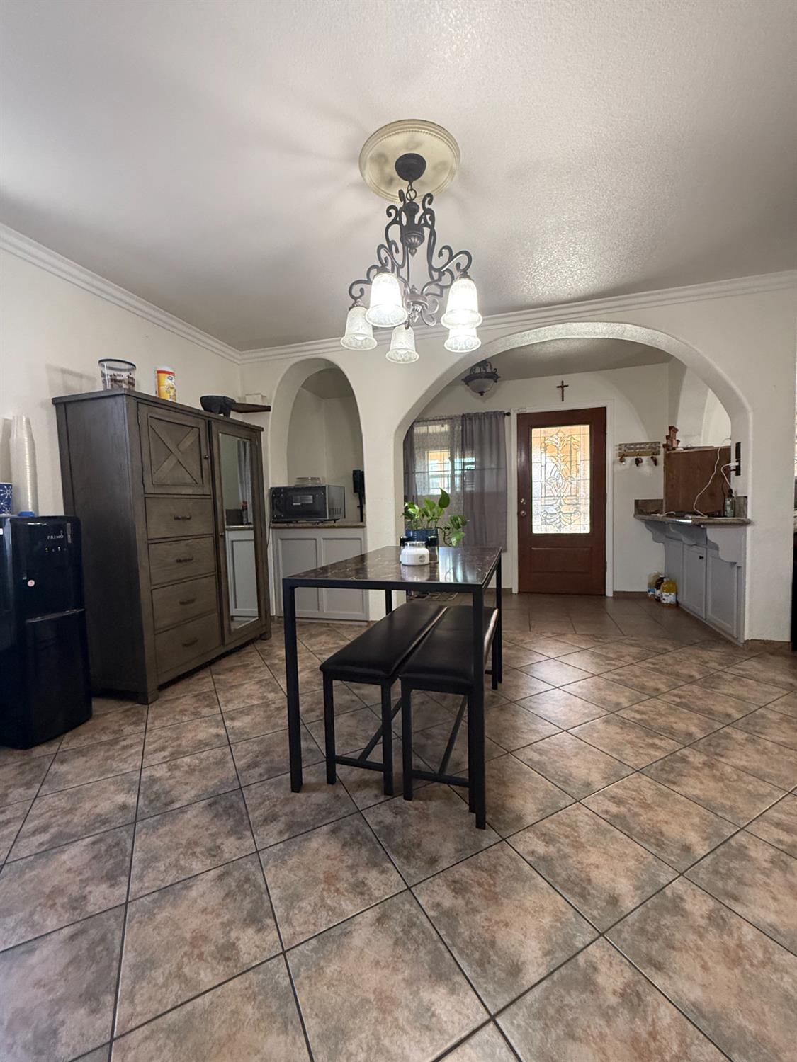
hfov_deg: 85.7
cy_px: 531
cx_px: 398
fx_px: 430
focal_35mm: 14
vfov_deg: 102.1
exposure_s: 1/60
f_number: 2.2
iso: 400
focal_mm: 2.22
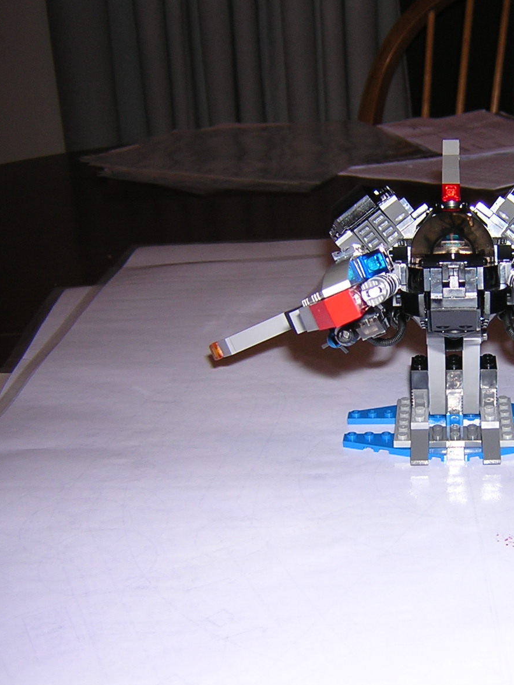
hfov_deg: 28.9
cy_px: 339
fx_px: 970
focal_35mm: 49
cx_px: 427
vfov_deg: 38.9
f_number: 2.6
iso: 100
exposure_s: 1/60.1
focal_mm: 4.7
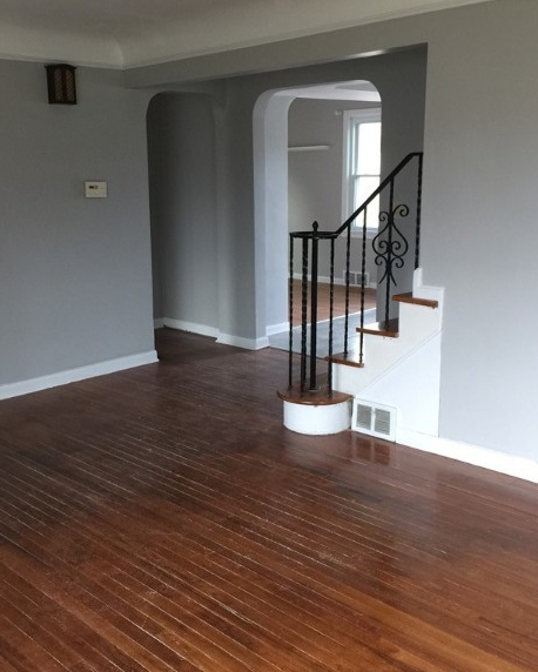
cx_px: 214
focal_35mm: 38
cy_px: 327
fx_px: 756
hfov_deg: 39.0
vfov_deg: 47.9
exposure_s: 1/15
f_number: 2.2
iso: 64
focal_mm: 4.15
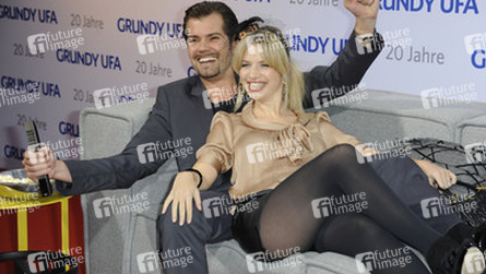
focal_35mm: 106
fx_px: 1367
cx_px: 245
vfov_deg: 11.5
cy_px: 123
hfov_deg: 20.2
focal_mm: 100
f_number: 6.3
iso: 640
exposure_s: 1/160
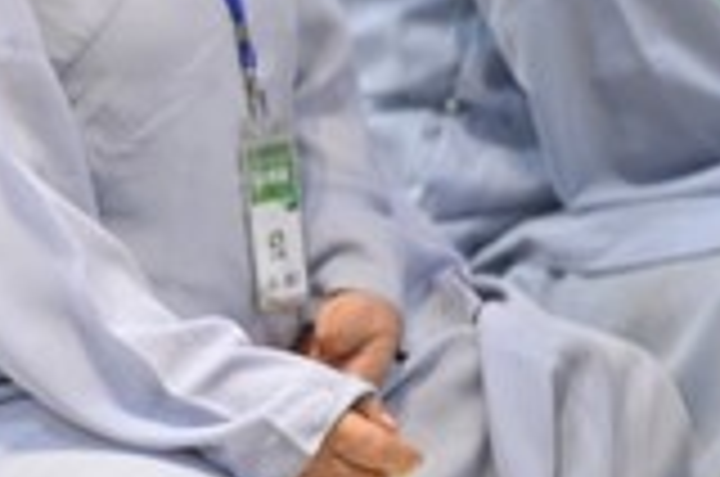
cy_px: 135
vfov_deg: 1.9
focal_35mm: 711
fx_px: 14192
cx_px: -180
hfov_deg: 2.9
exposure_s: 1/200
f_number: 3.2
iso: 3200
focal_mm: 175
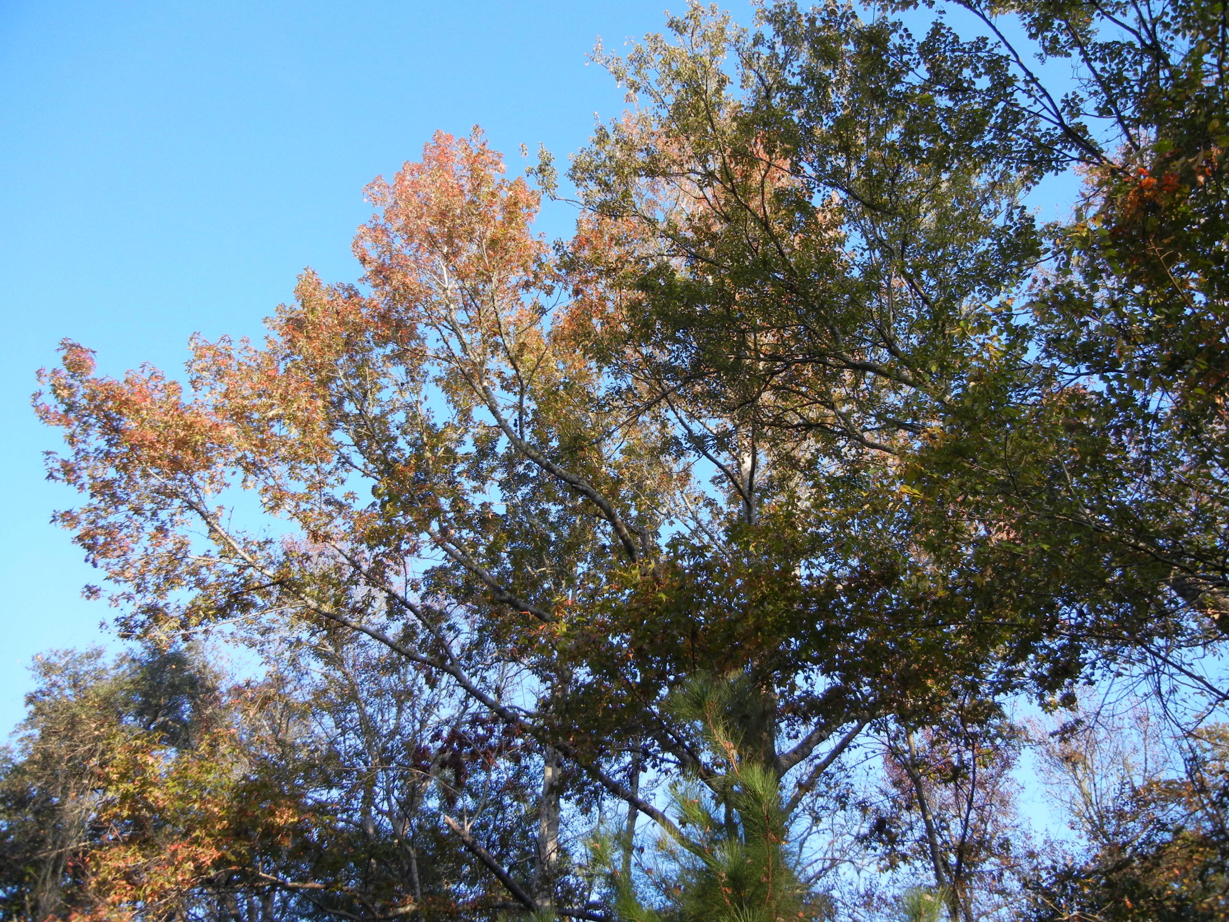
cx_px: 614
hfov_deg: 60.0
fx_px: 1065
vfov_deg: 46.8
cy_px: 461
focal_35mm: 30
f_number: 3.5
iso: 200
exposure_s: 1/373
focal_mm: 5.4
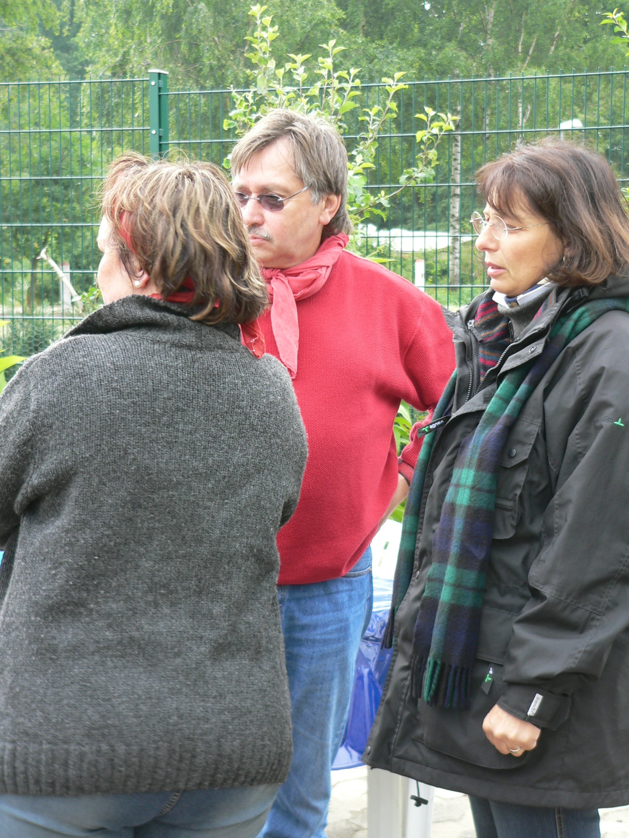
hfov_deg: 19.1
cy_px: 419
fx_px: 1866
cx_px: 314
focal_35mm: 77
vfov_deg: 25.3
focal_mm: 12.8
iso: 80
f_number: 2.8
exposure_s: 1/60
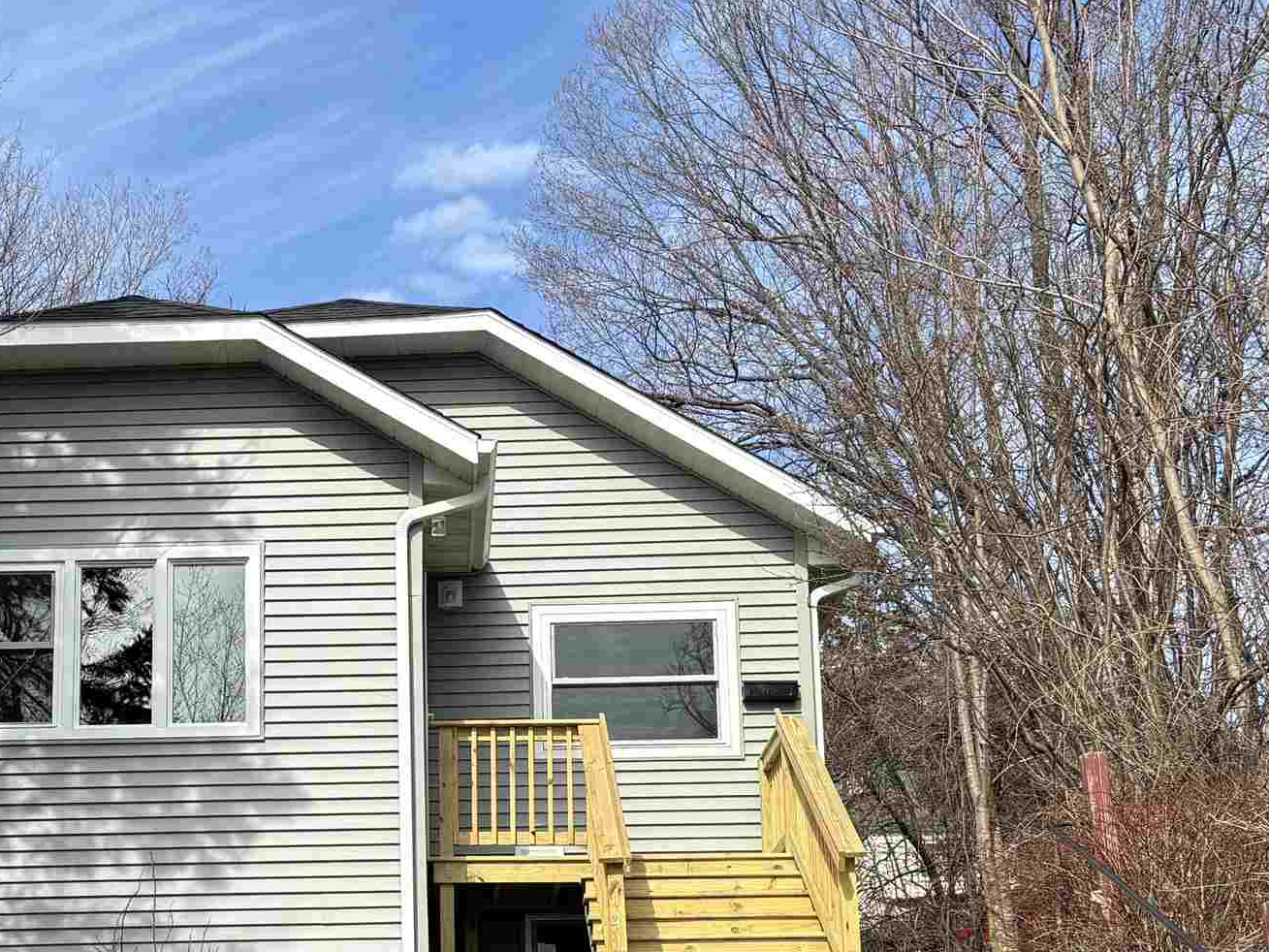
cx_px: 359
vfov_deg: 23.6
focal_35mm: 61
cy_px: 805
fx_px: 2236
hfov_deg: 31.3
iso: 50
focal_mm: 5.96
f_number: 1.6
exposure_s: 1/1845
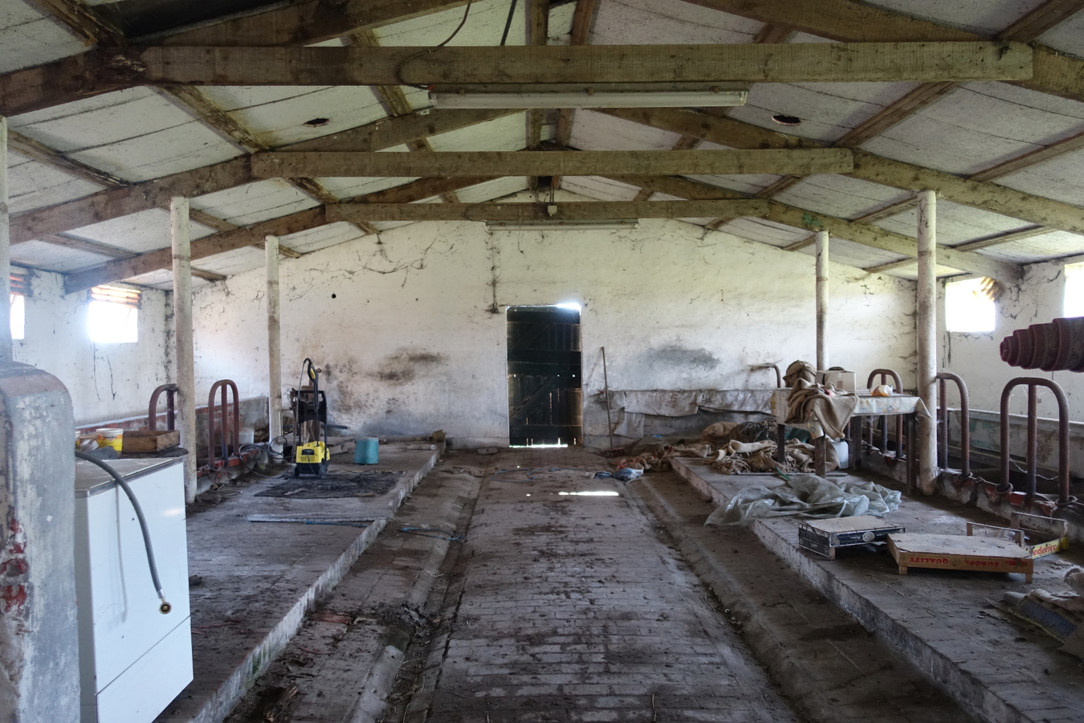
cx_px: 542
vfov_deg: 53.1
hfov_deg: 73.7
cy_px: 362
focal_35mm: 24
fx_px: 723
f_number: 1.8
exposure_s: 1/30
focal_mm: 8.8
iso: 400
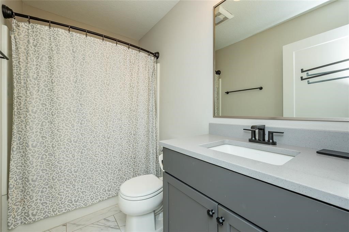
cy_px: 116
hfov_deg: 104.3
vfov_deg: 81.1
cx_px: 174
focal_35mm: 14
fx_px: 136
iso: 250
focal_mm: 14
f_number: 10
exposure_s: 1/40
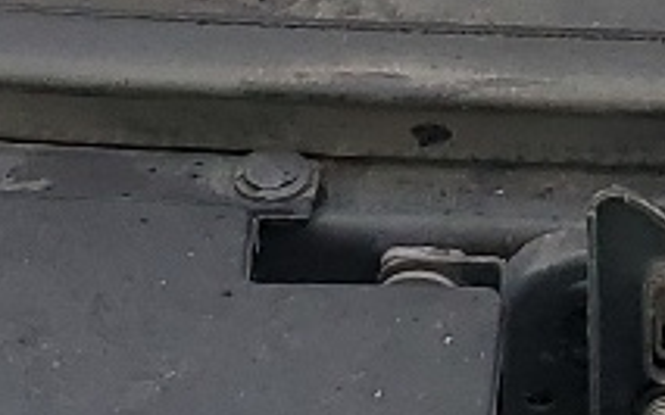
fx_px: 3751
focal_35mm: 207
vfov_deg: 6.3
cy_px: -184
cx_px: 743
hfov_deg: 10.0
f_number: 1.5
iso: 50
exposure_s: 1/1000
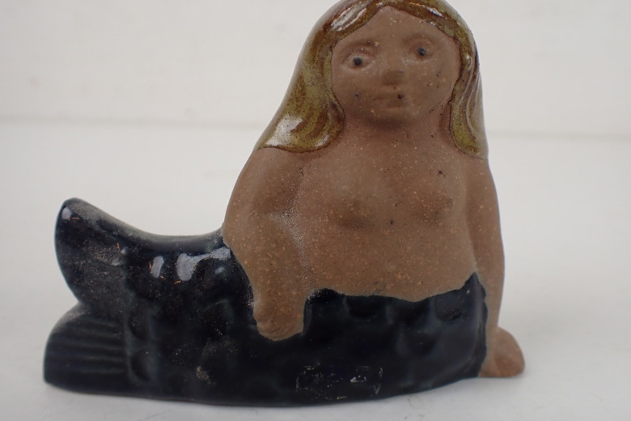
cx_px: 320
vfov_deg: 41.1
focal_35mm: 32
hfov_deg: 58.7
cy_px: 204
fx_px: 561
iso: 200
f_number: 2.3
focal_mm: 5.4
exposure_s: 1/125
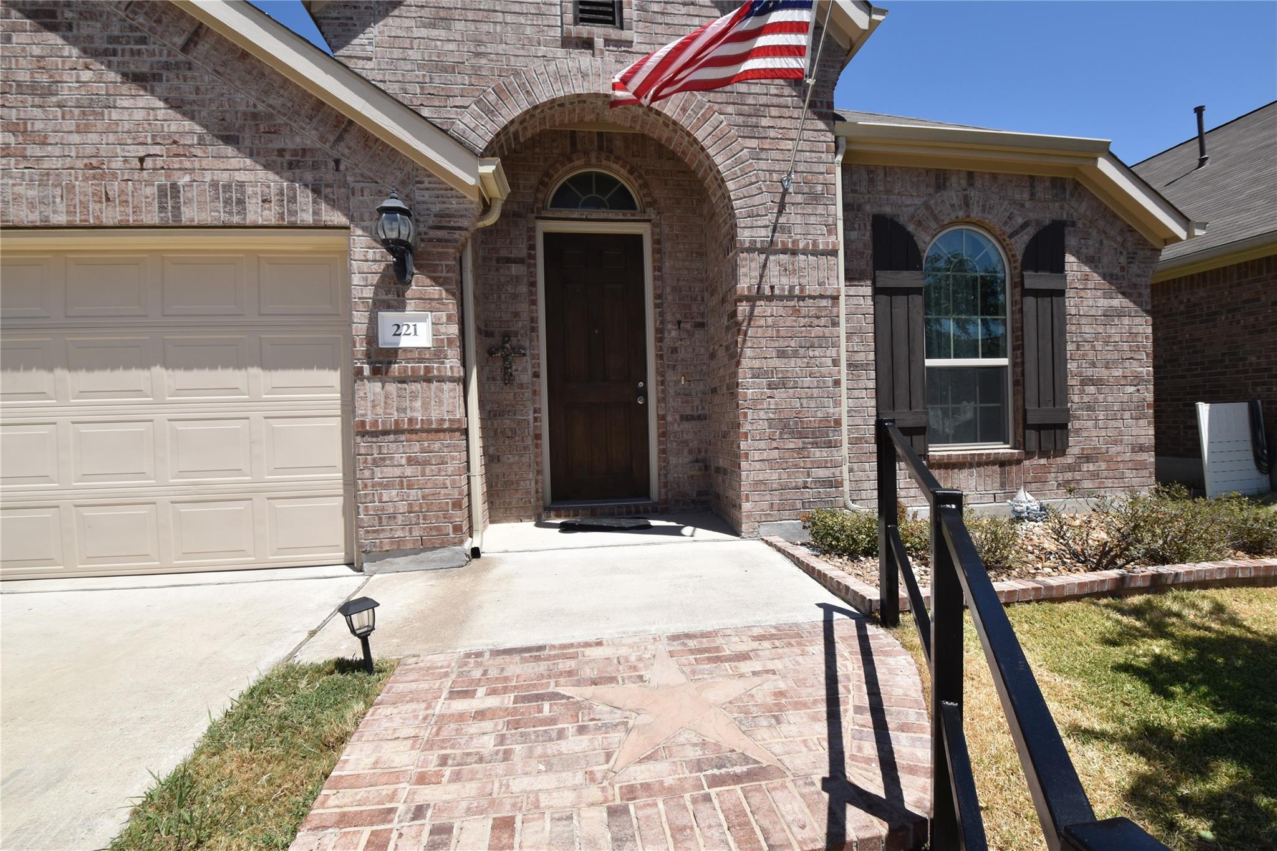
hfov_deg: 100.4
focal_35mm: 15
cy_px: 426
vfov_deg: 77.3
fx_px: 532
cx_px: 638
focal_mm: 10
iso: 200
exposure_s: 1/400
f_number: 10
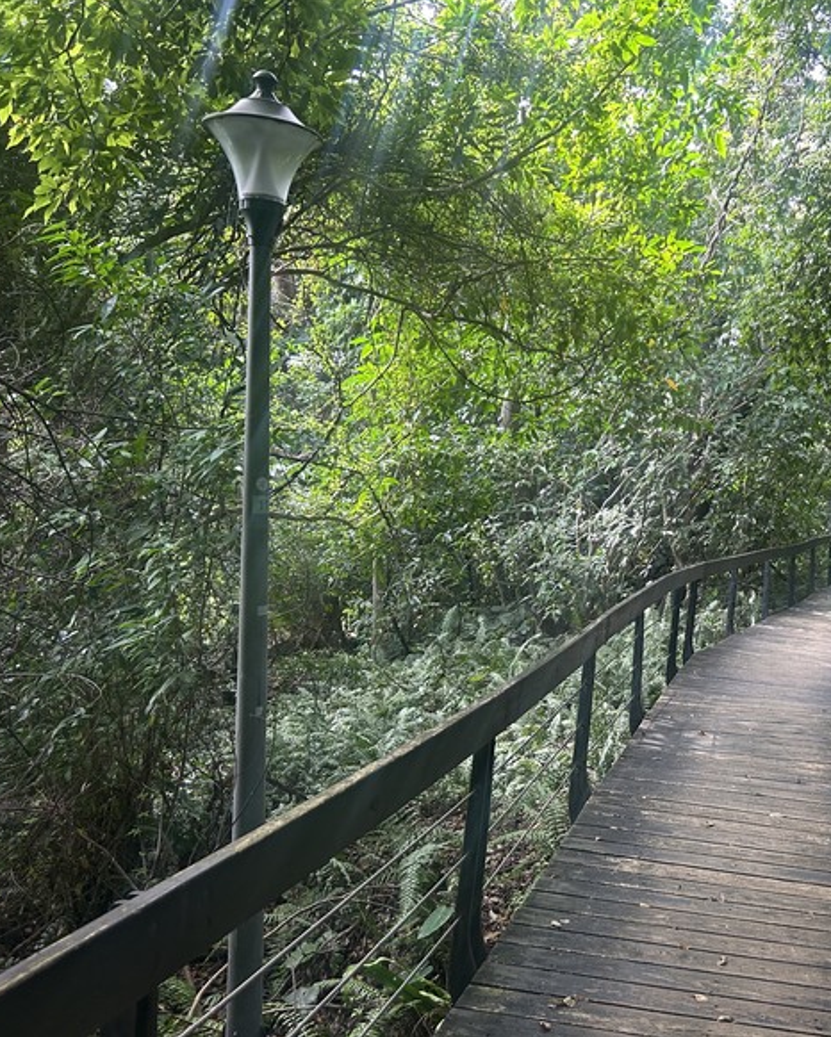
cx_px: 672
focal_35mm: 34
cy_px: 518
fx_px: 1045
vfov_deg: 52.8
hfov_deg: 41.4
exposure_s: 1/121
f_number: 1.5
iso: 100
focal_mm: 5.7
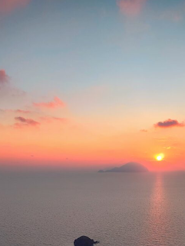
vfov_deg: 42.1
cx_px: 115
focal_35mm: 43
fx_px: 307
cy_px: 194
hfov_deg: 33.4
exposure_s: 1/407
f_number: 1.65
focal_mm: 4.75
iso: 100
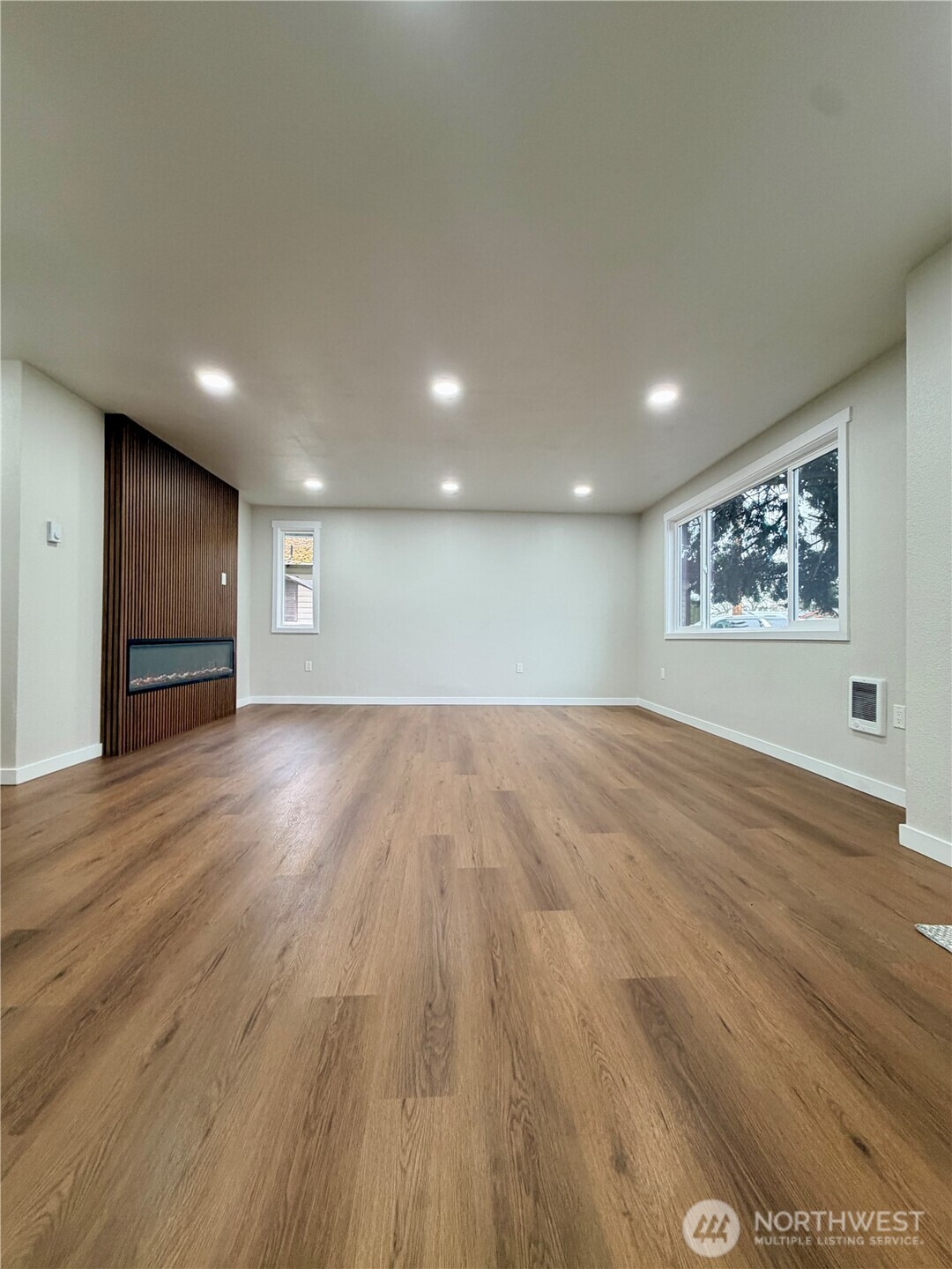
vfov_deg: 102.1
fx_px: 513
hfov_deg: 85.7
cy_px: 634
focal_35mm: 14
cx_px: 476
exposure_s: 1/60
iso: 200
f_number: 2.2
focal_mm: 2.22
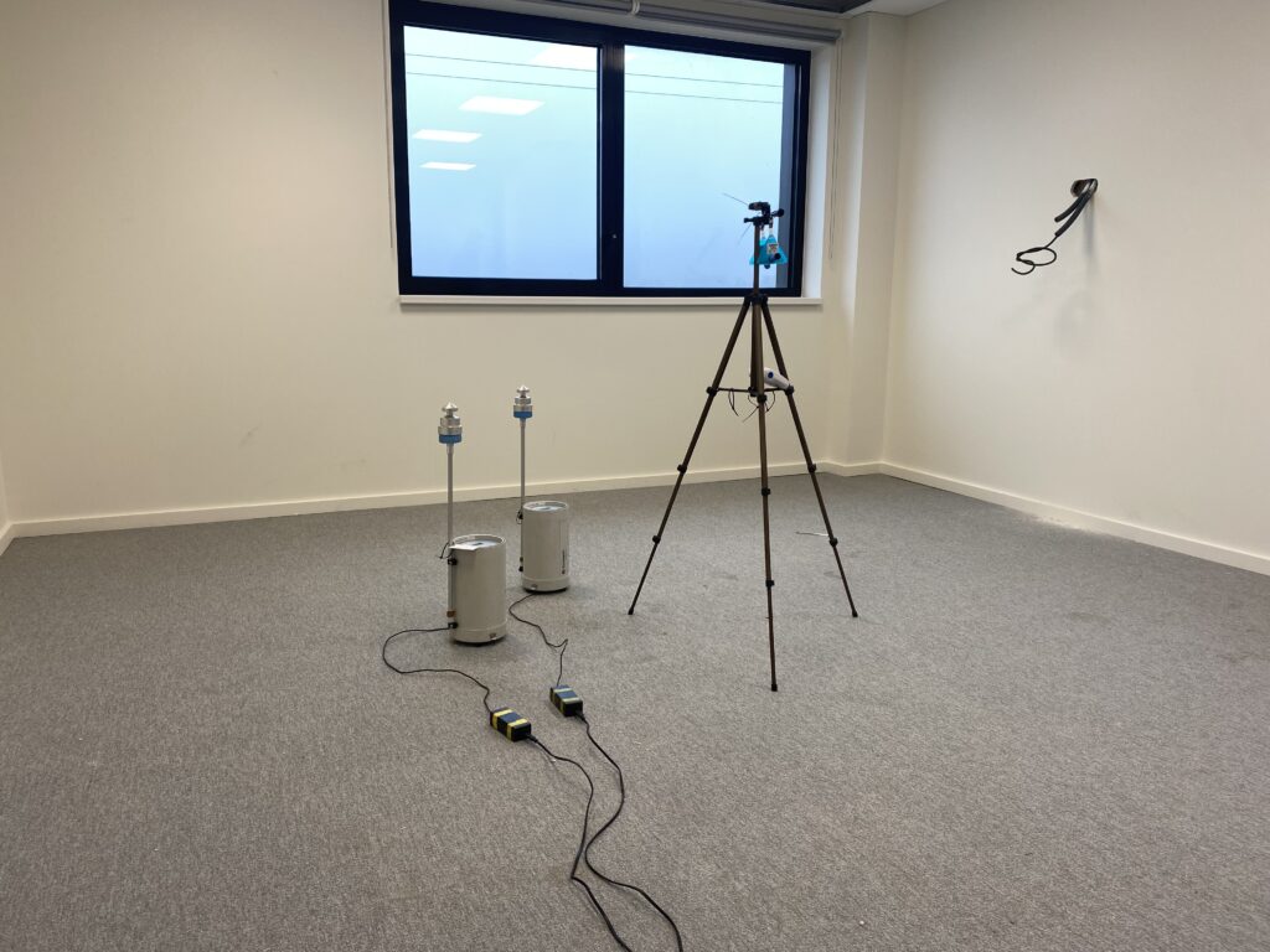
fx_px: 954
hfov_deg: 67.3
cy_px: 476
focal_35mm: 26
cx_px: 635
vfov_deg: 53.1
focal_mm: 4.25
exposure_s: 1/100
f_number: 1.8
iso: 32
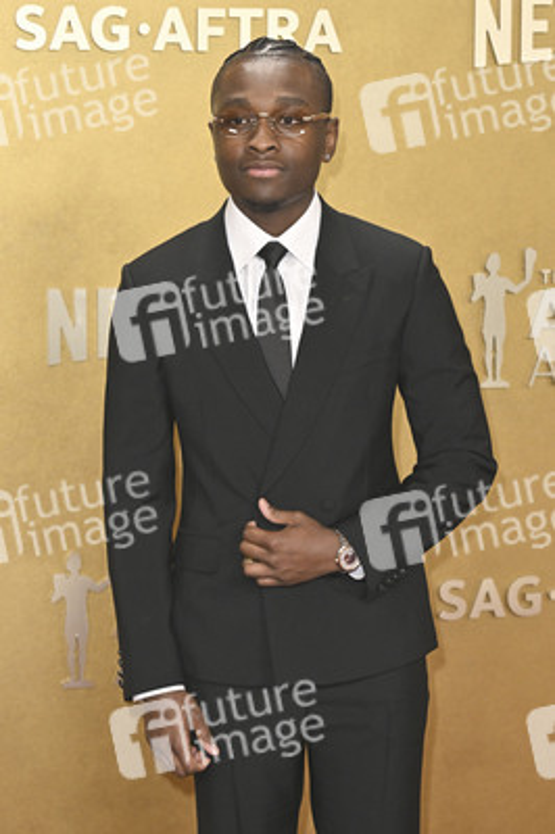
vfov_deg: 24.8
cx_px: 278
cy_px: 417
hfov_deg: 16.6
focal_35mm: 82
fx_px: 1899
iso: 2500
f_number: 5
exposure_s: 1/320
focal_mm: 82
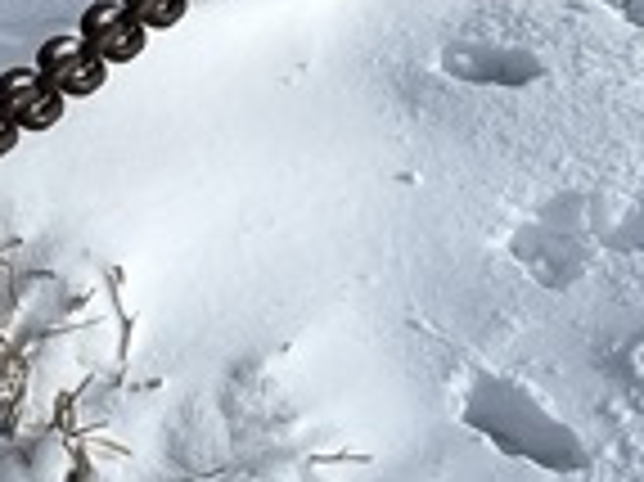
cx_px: -1022
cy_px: -446
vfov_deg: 7.7
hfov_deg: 9.3
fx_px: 3457
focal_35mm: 186
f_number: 1.6
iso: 50
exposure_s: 1/5848
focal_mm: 5.1
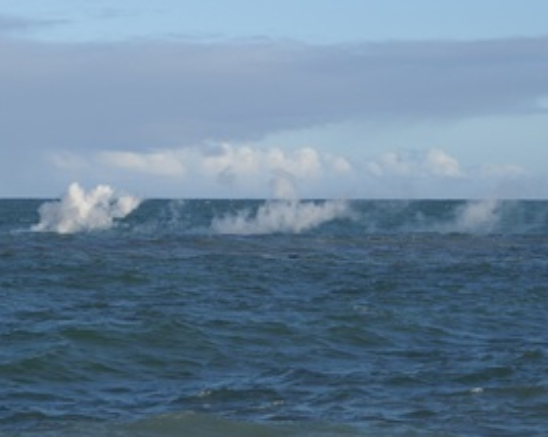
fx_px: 2398
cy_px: 209
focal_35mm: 148
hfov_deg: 13.0
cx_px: 146
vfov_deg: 10.4
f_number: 8
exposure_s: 1/320
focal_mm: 70
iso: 100
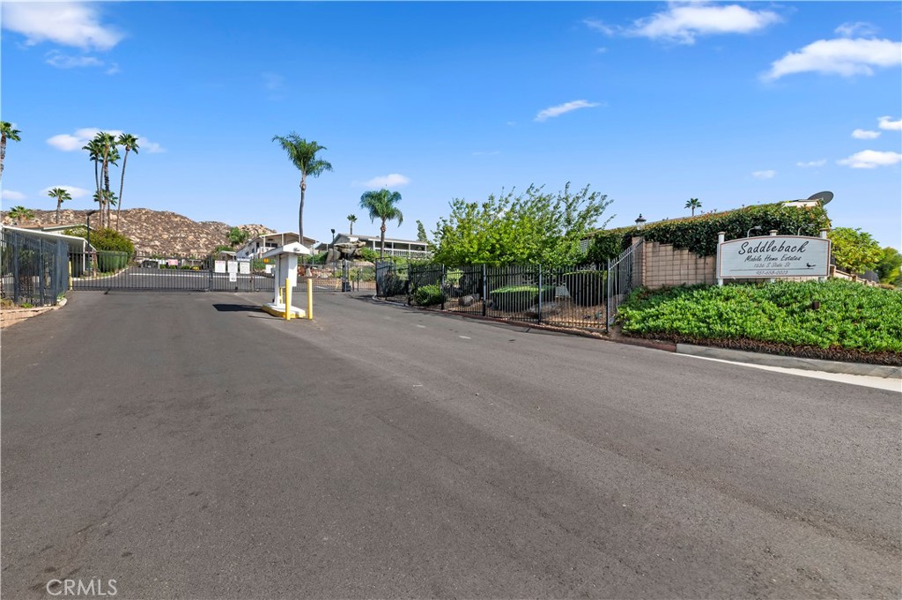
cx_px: 451
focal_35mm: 14
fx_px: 350
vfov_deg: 81.1
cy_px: 300
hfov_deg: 104.3
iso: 500
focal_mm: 14
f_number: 16
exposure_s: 1/200
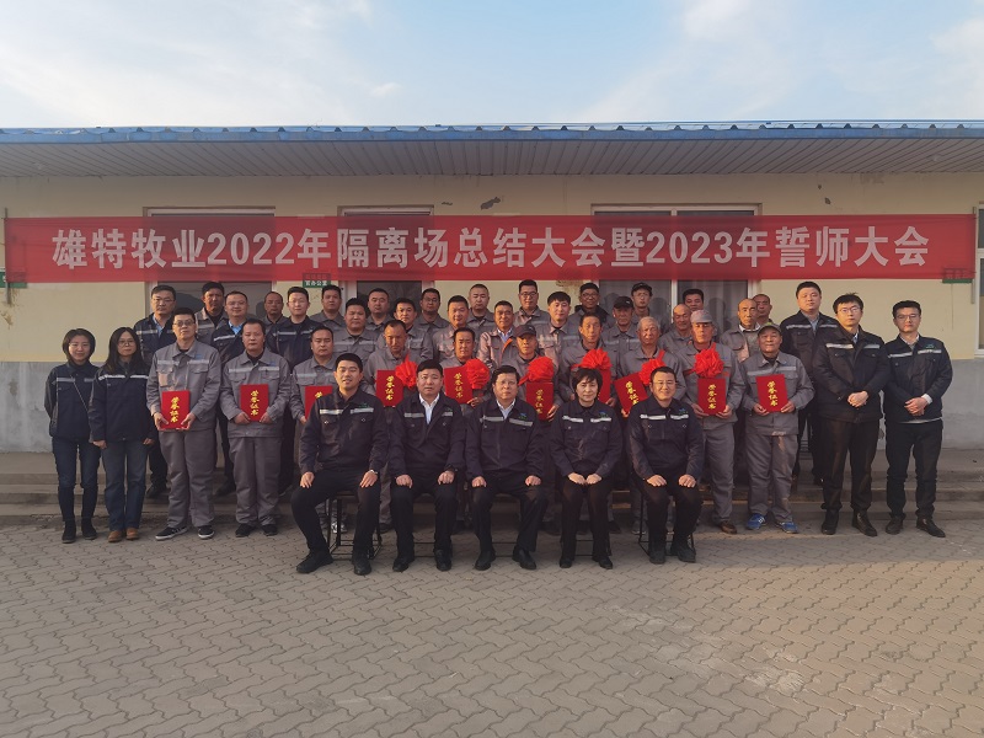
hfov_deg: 71.6
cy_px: 369
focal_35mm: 24
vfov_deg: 56.8
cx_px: 492
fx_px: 682
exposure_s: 1/1416
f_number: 1.9
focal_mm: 6.71
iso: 50
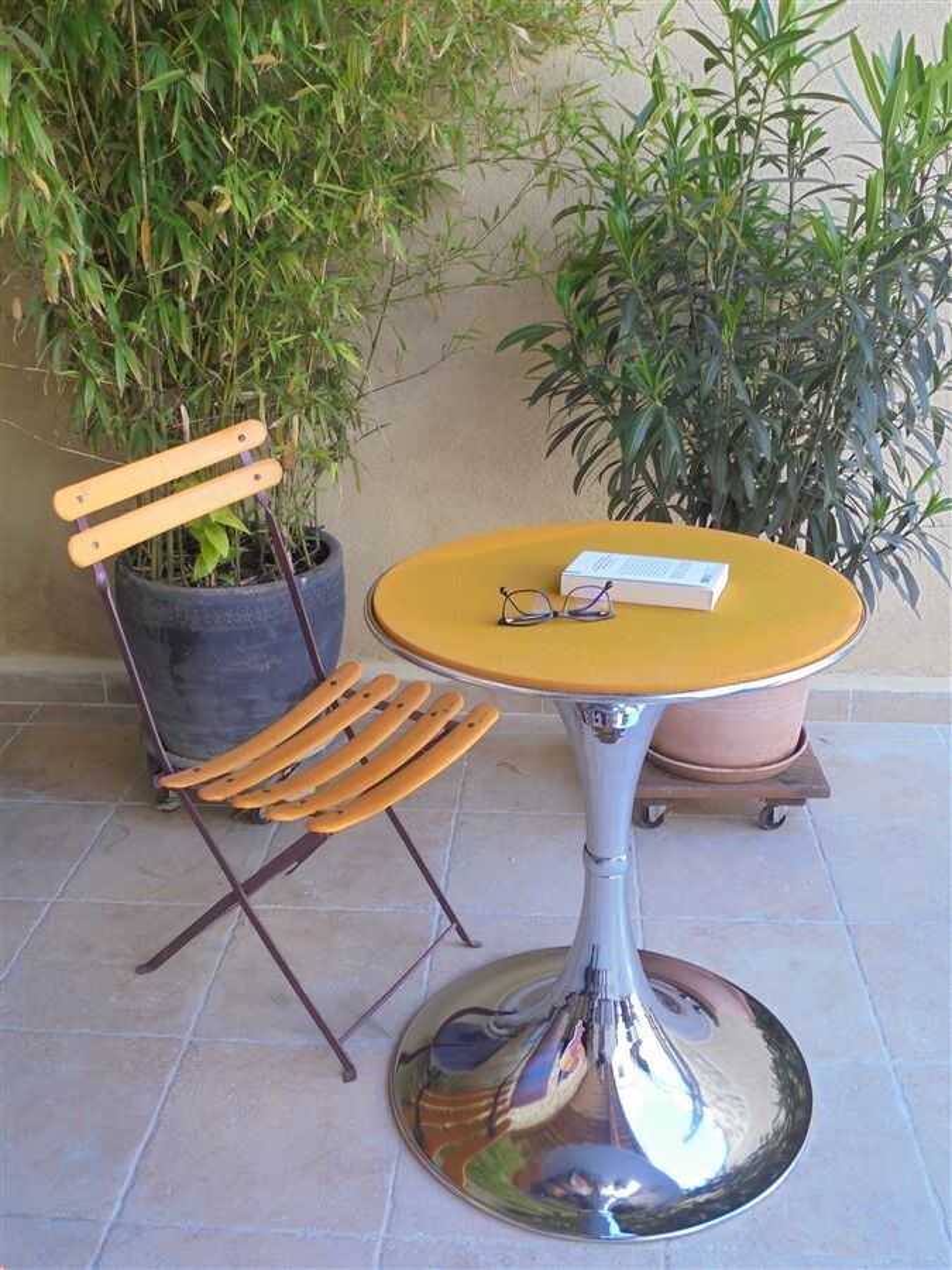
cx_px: 476
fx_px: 1247
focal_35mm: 34
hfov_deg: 41.8
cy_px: 635
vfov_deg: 54.0
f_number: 4
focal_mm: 6.1
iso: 100
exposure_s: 1/40
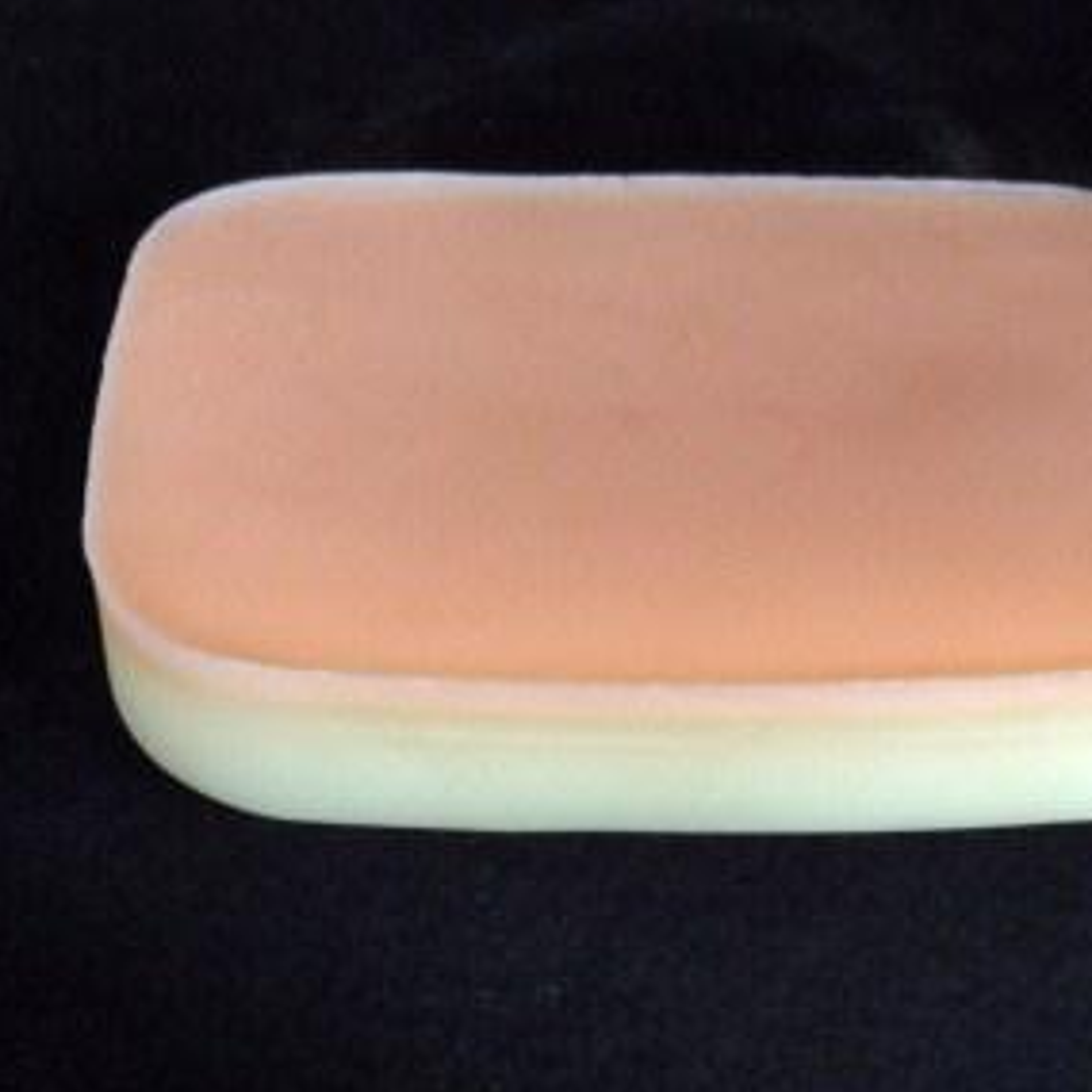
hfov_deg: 25.3
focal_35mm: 68
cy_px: 517
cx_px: 690
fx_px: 2427
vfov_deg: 25.4
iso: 200
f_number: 4.4
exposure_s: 1/10
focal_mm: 8.89
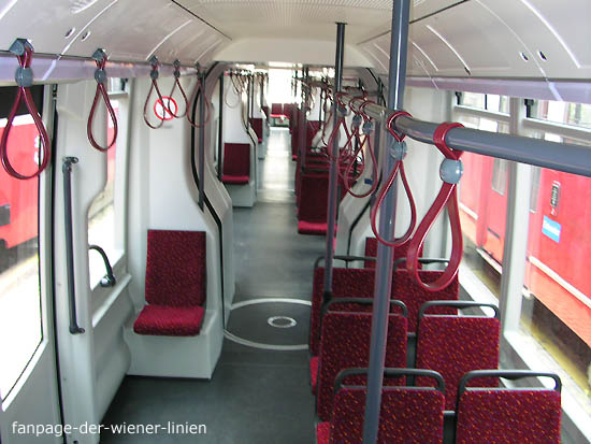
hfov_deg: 50.1
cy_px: 222
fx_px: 632
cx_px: 296
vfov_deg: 38.7
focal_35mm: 37
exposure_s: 1/30
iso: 100
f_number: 2.7
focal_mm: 5.6
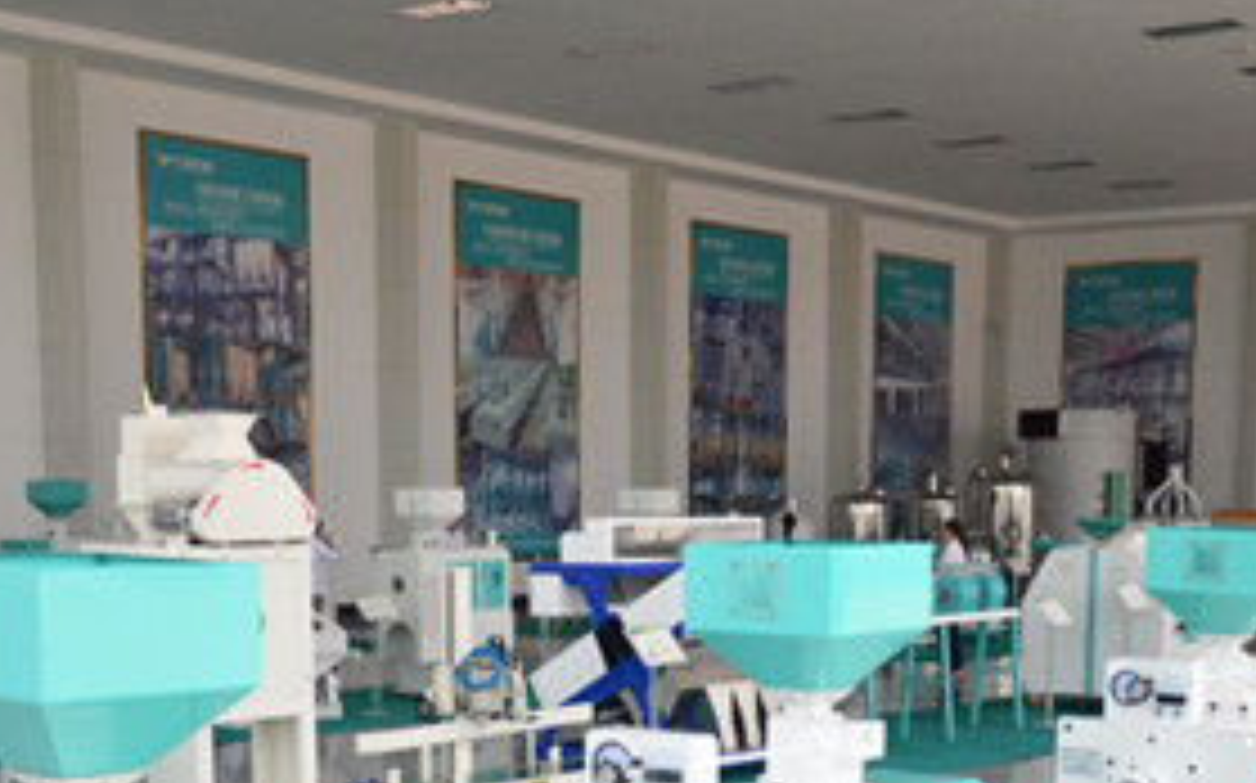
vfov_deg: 21.0
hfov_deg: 34.5
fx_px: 2018
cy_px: 844
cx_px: 689
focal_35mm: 59
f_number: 3.5
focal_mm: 18
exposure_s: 1/2500
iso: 1600
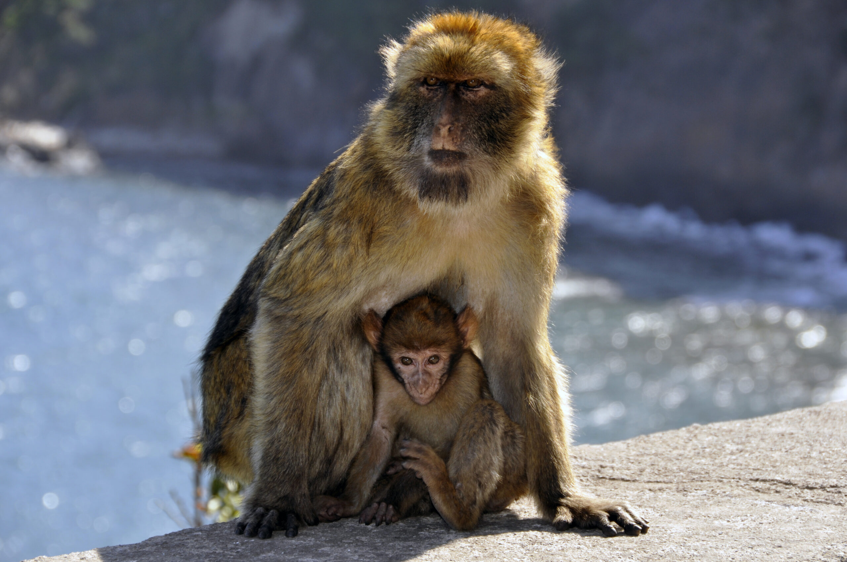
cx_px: 424
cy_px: 281
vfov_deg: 7.6
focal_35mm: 180
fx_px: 4230
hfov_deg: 11.4
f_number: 9
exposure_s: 1/200
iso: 200
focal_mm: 120
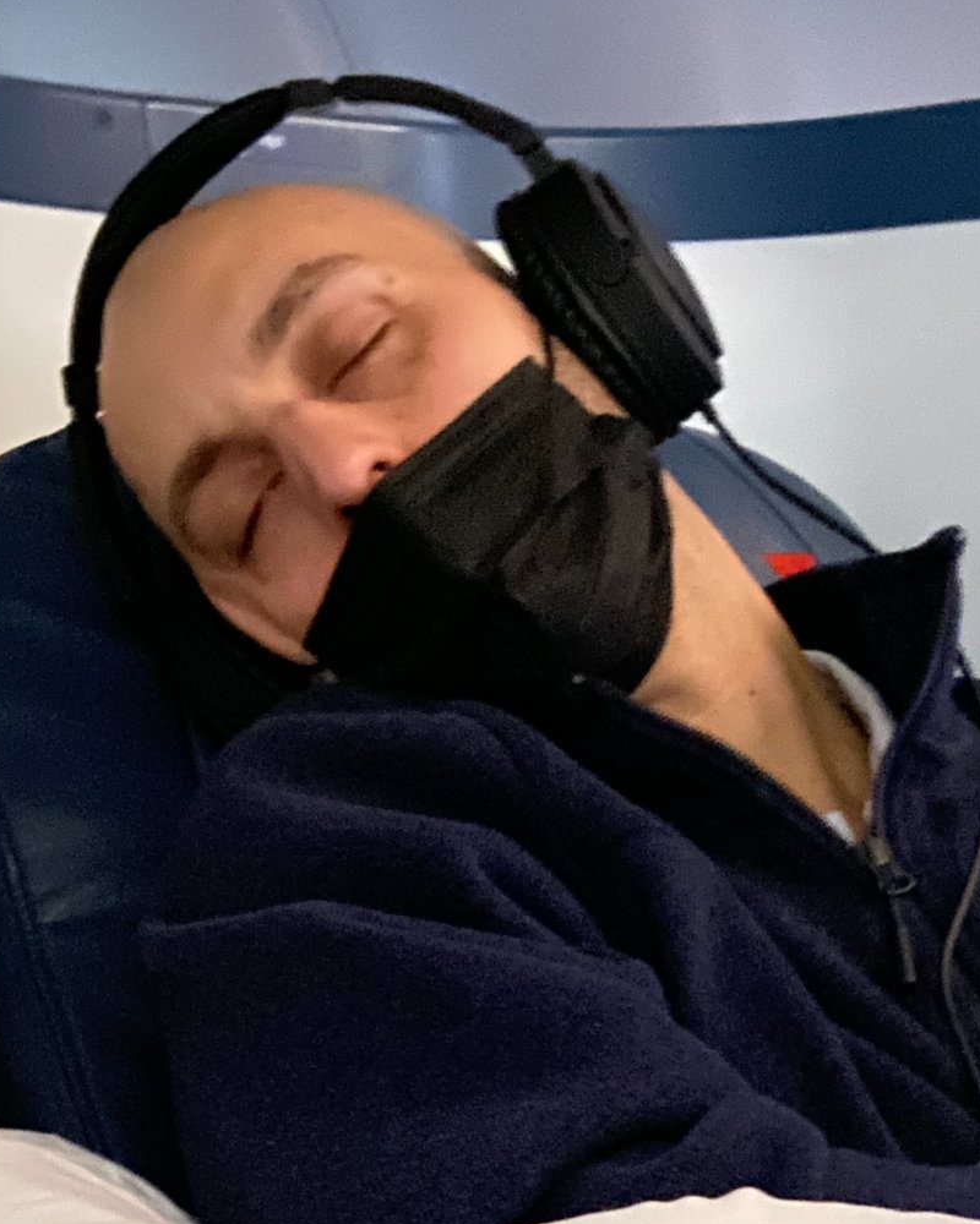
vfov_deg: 27.2
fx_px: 2357
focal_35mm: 65
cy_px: 1268
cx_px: 827
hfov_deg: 23.1
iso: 1000
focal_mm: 4.25
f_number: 1.8
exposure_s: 1/2
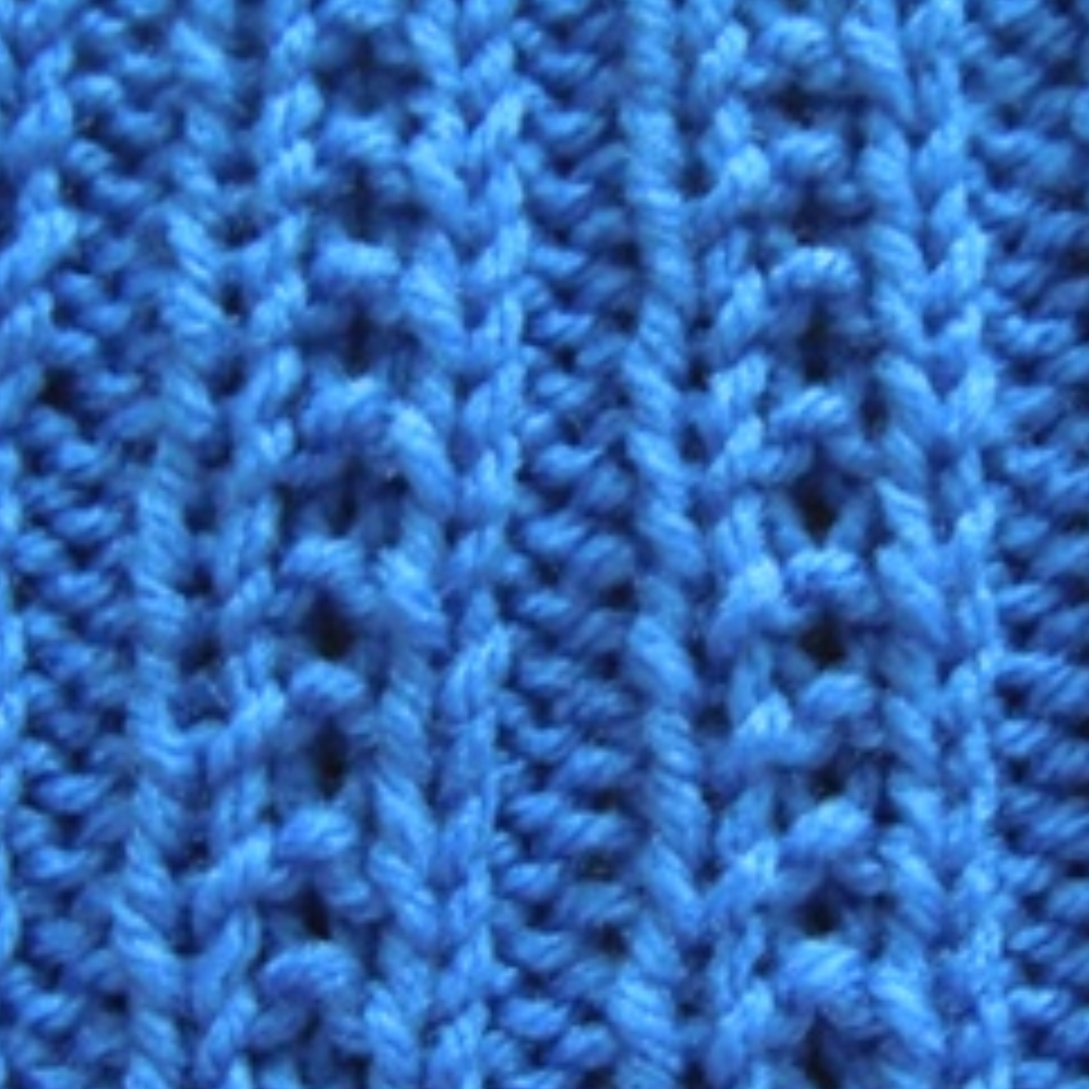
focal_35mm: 71
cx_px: 724
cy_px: 724
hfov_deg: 24.2
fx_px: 2527
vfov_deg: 24.2
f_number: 3.8
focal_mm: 8.1
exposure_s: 1/4
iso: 800
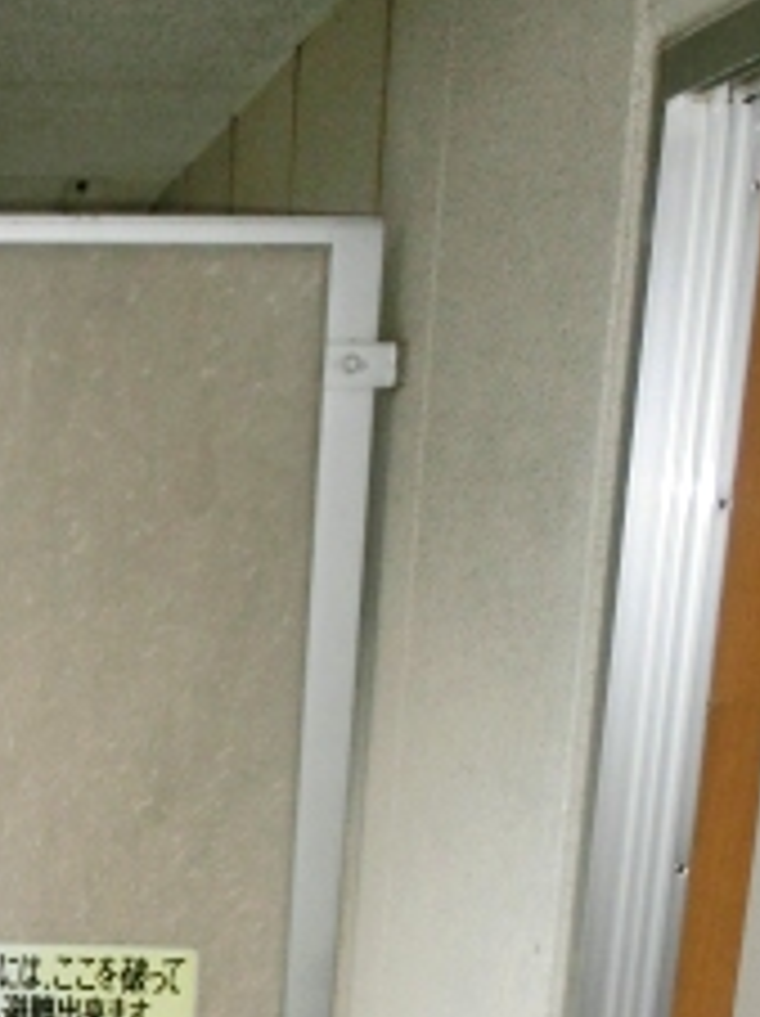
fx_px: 1994
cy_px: 1053
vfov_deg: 26.8
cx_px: -121
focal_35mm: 68
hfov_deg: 20.4
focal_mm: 4.24
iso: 80
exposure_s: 1/160
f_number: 3
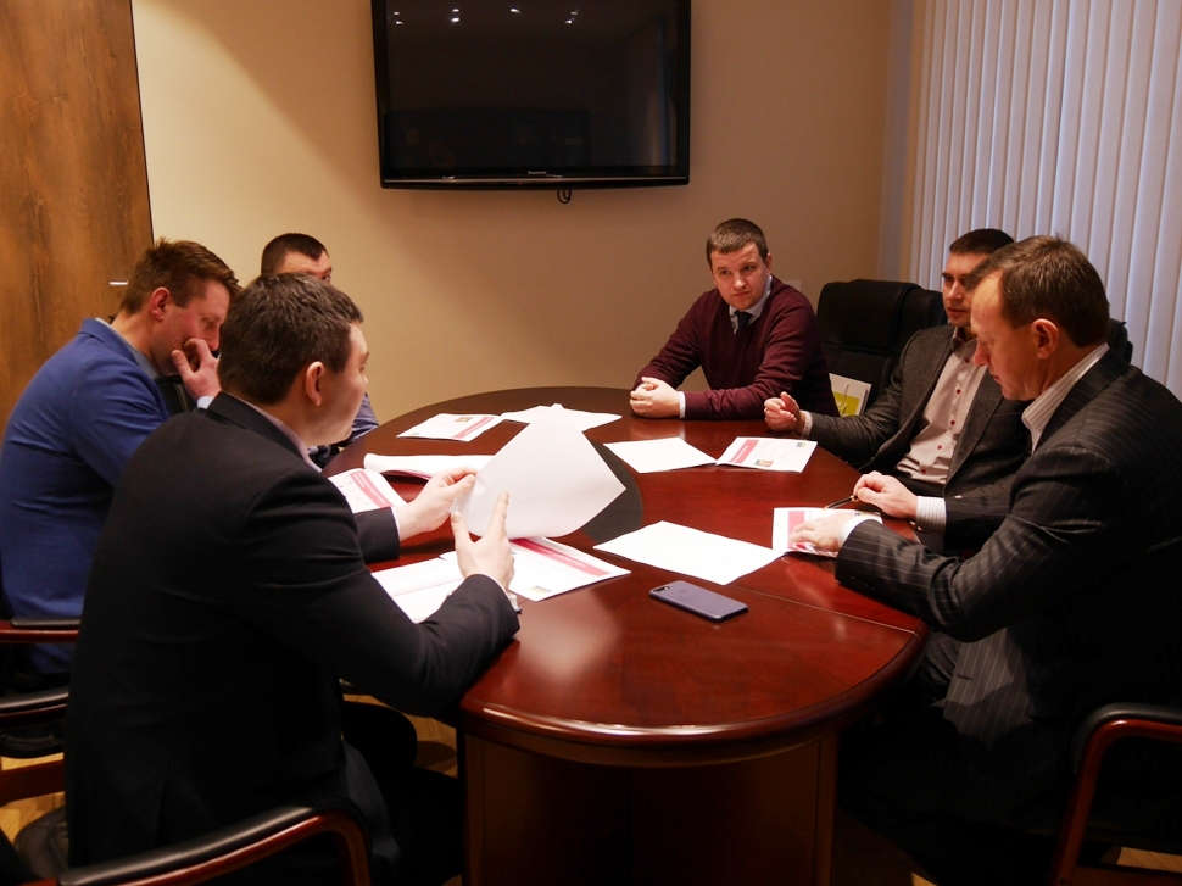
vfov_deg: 41.8
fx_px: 1161
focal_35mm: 34
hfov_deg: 54.0
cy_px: 443
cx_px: 591
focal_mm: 17
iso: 500
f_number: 3.7
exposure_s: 1/60
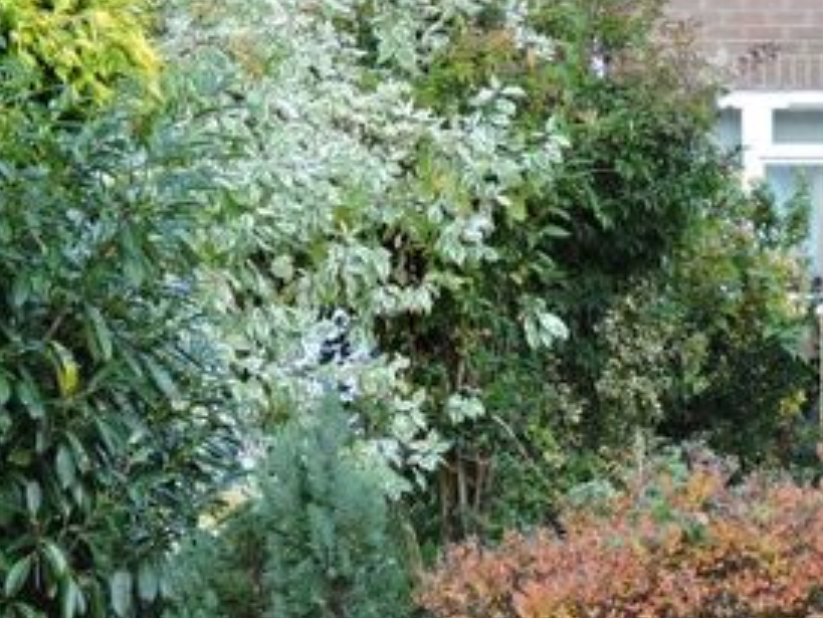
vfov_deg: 9.5
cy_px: -158
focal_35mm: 154
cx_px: 232
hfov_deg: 12.8
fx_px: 3663
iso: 110
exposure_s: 1/60
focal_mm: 10.7
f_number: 3.7
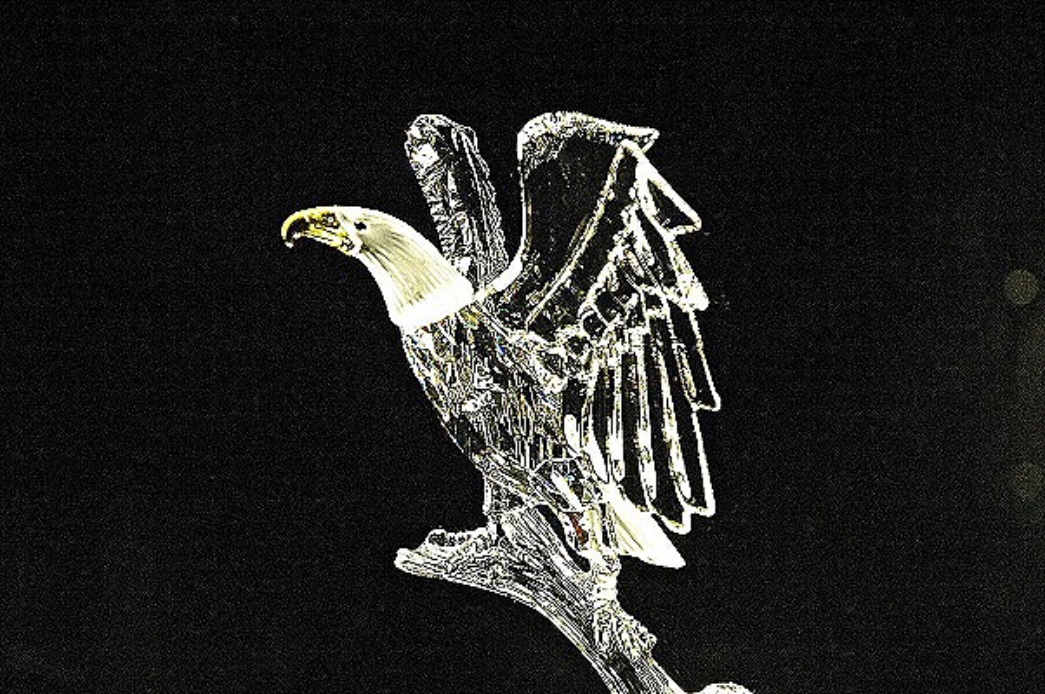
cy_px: 347
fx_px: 3045
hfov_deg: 19.5
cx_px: 522
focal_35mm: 105
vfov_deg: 13.0
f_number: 8
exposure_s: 1/50
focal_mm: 70
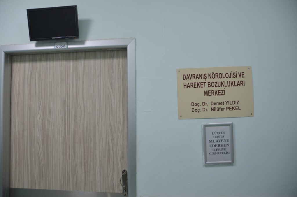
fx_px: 222
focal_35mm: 27
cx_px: 148
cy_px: 98
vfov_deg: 47.8
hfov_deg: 67.5
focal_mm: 18
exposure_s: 1/60
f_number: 4
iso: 400
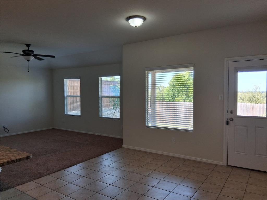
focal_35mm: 26
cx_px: 134
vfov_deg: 53.1
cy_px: 100
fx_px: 201
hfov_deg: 67.3
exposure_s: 1/100
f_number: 1.8
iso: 64
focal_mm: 3.98
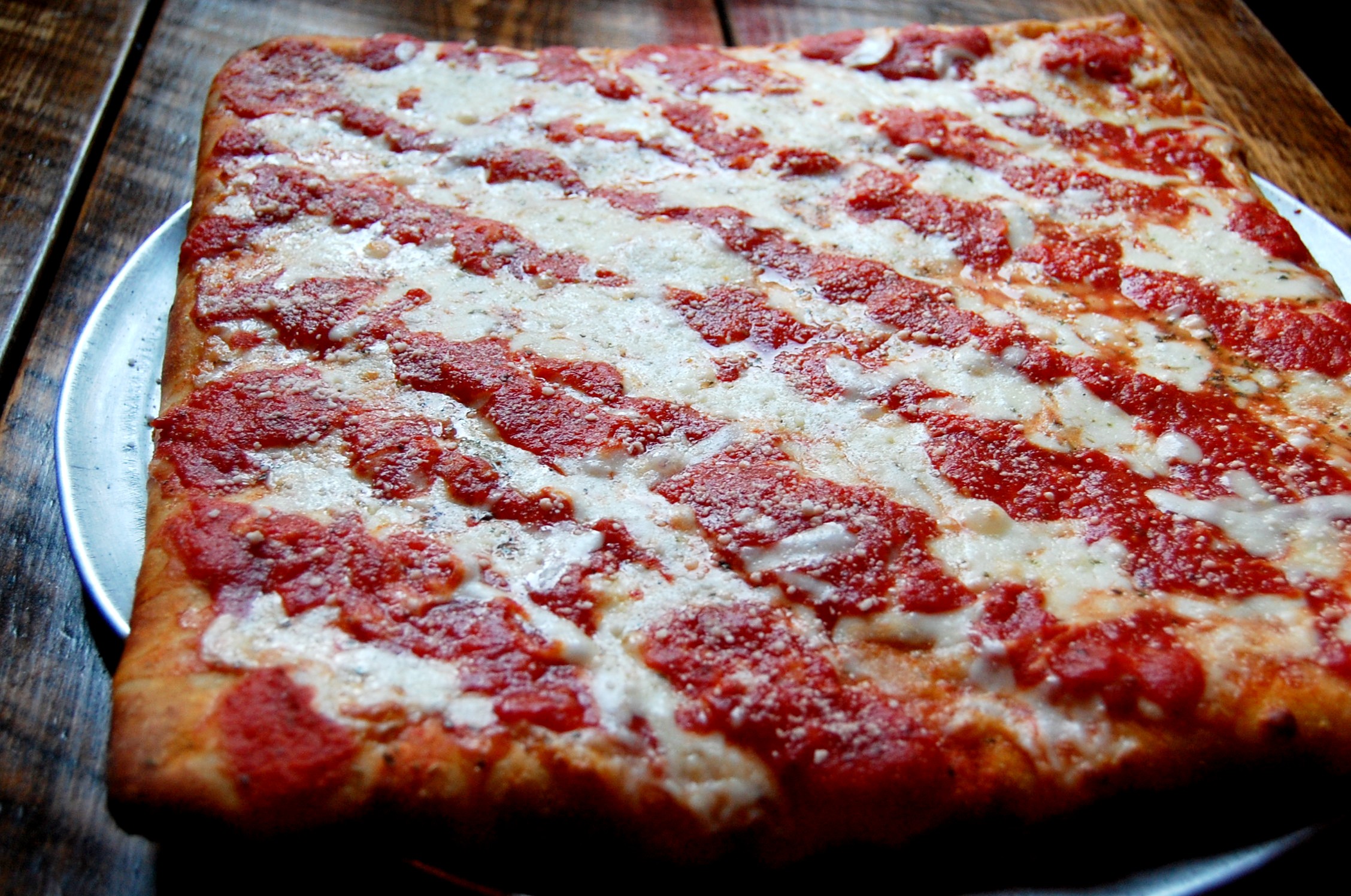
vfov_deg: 29.8
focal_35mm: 45
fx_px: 1686
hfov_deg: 43.7
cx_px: 676
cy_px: 448
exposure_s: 1/30
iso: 560
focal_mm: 30
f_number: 4.2
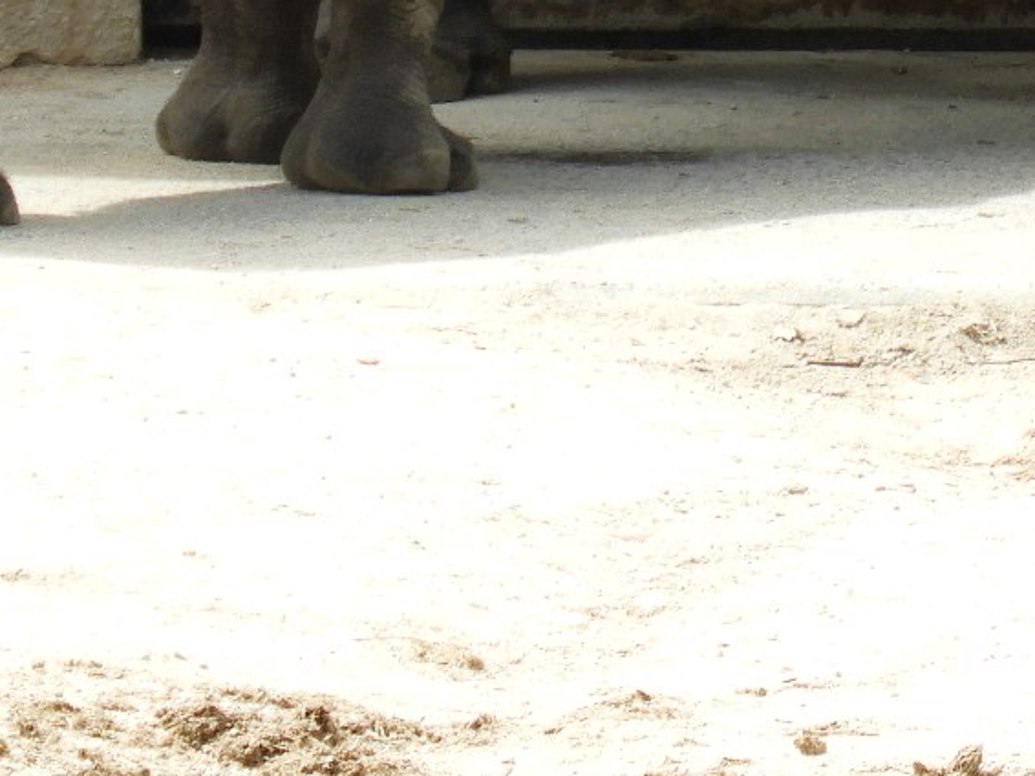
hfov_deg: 1.1
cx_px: 863
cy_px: -361
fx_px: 54215
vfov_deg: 0.8
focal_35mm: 1814
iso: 125
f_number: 5.6
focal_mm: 98.5
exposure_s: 1/250
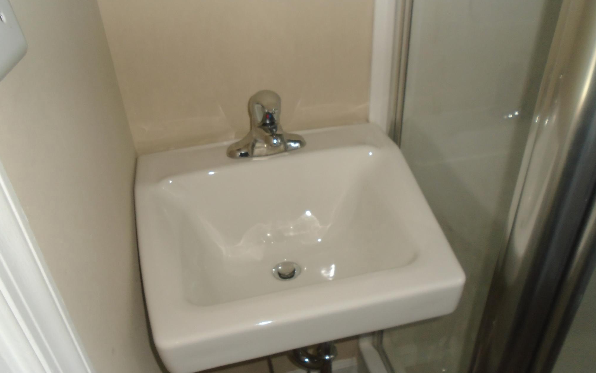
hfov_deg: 66.5
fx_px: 455
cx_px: 301
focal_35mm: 28
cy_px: 201
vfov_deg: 44.5
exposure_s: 1/30
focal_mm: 4.6
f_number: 3.2
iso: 250
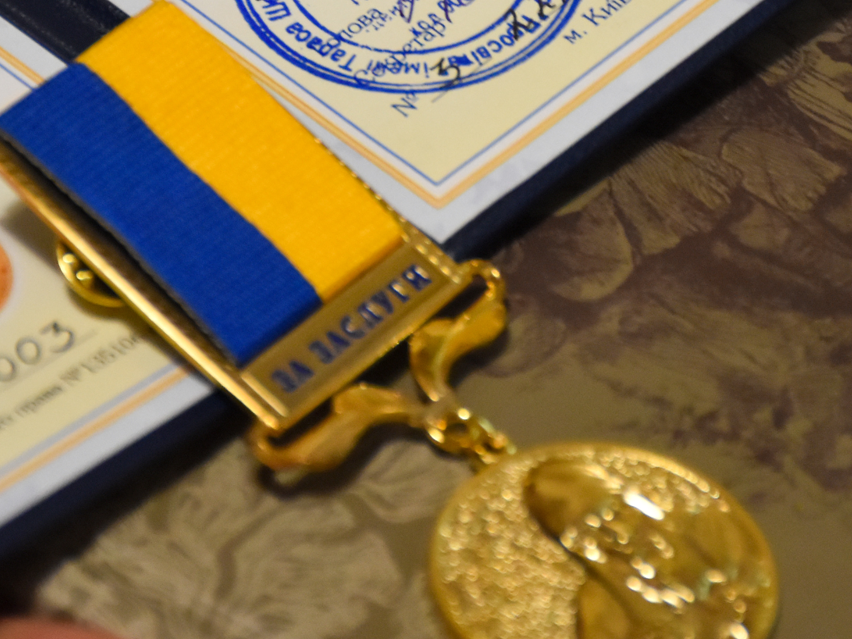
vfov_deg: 4.2
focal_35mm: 353
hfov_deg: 5.6
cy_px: 28
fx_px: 8690
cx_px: 385
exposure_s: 1/60
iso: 2000
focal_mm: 100
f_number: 5.6
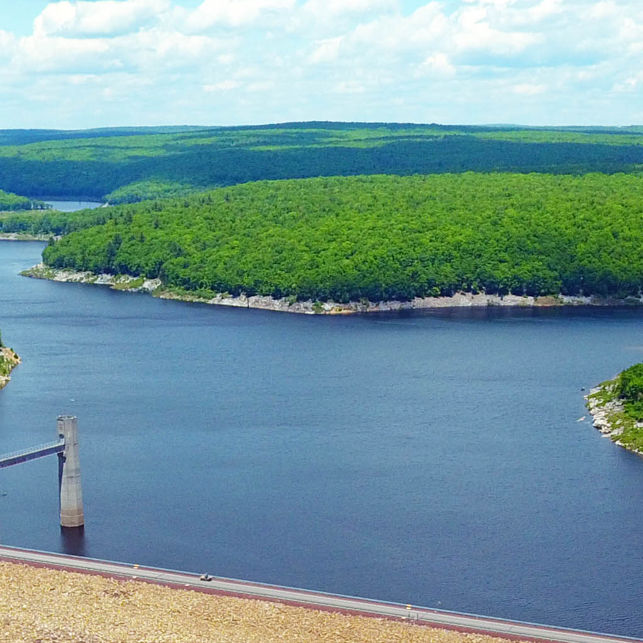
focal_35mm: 69
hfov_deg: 25.0
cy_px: 795
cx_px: 272
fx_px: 1450
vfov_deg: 22.8
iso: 100
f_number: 2.8
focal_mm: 3.61
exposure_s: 1/60
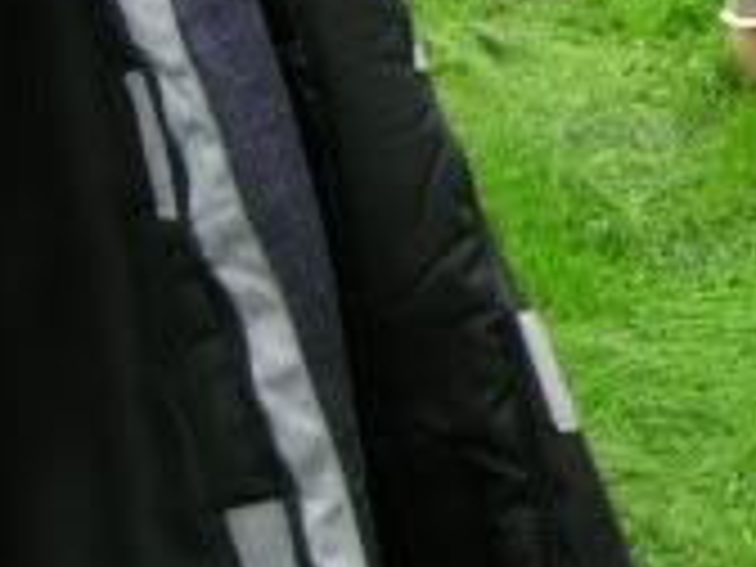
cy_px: -194
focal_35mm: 162
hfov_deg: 11.5
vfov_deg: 9.0
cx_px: 1278
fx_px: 3538
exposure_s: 1/27.8
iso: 50
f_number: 4.9
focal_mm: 5.7
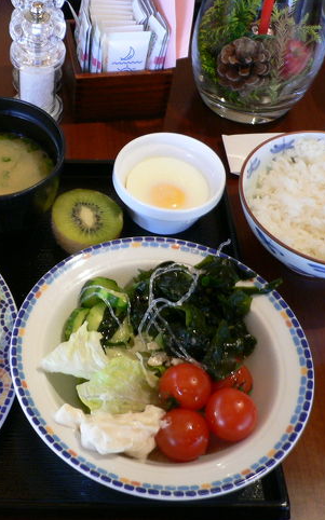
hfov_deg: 25.1
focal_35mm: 50
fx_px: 709
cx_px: 35
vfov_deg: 40.3
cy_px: 261
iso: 150
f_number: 2.8
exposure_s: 1/15
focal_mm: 5.8
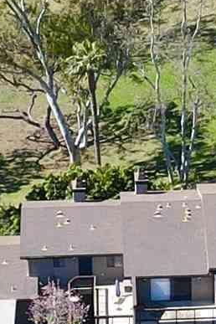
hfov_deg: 6.9
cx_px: 188
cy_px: 89
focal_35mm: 198
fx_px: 1782
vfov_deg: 10.4
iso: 100
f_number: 2.8
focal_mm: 4.5
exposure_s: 1/400
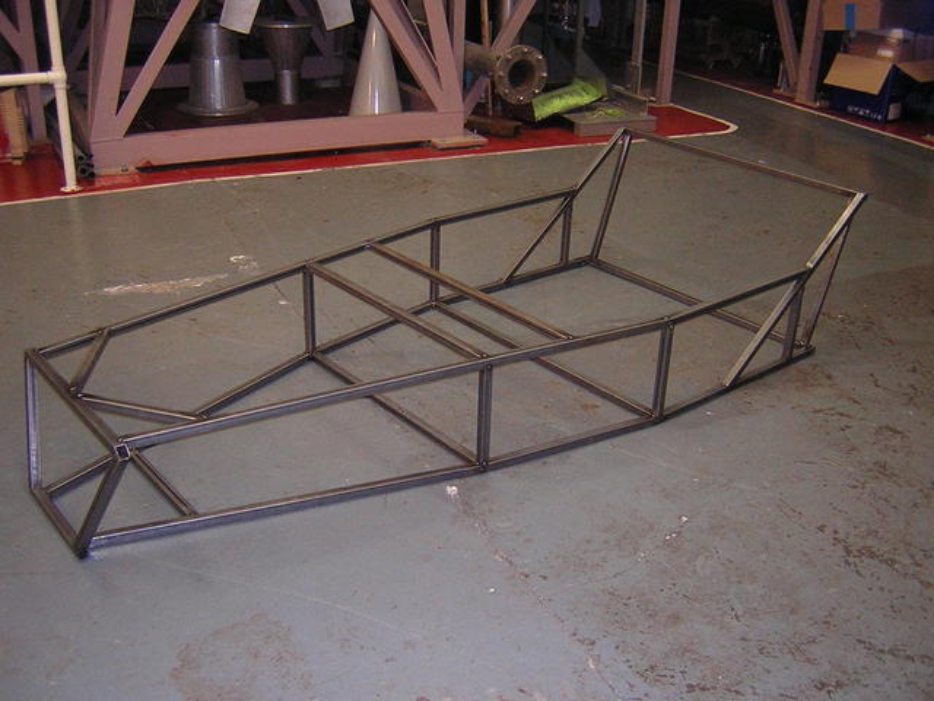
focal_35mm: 36
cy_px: 350
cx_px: 467
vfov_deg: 39.7
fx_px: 971
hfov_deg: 51.4
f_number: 2.6
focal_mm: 4.7
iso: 400
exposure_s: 1/60.1
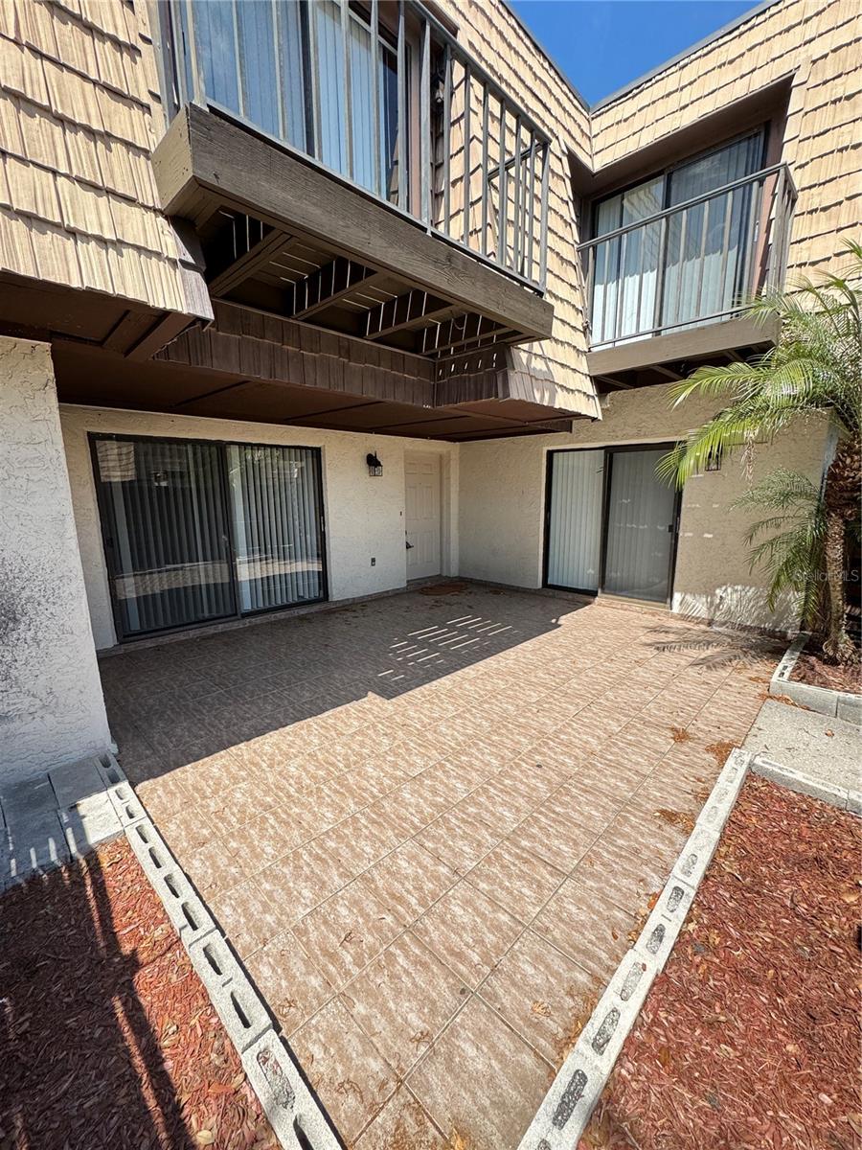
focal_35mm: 14
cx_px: 431
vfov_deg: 102.1
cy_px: 575
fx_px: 465
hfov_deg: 85.7
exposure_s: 1/462
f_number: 2.2
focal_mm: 2.22
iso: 40
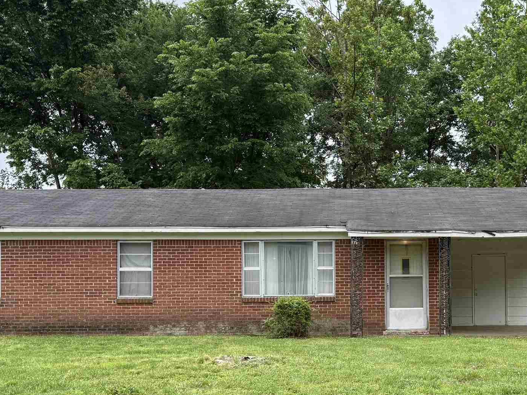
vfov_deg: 27.2
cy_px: 284
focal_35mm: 53
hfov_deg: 35.8
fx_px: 807
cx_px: 350
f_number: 1.78
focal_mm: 6.76
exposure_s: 1/967
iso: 100
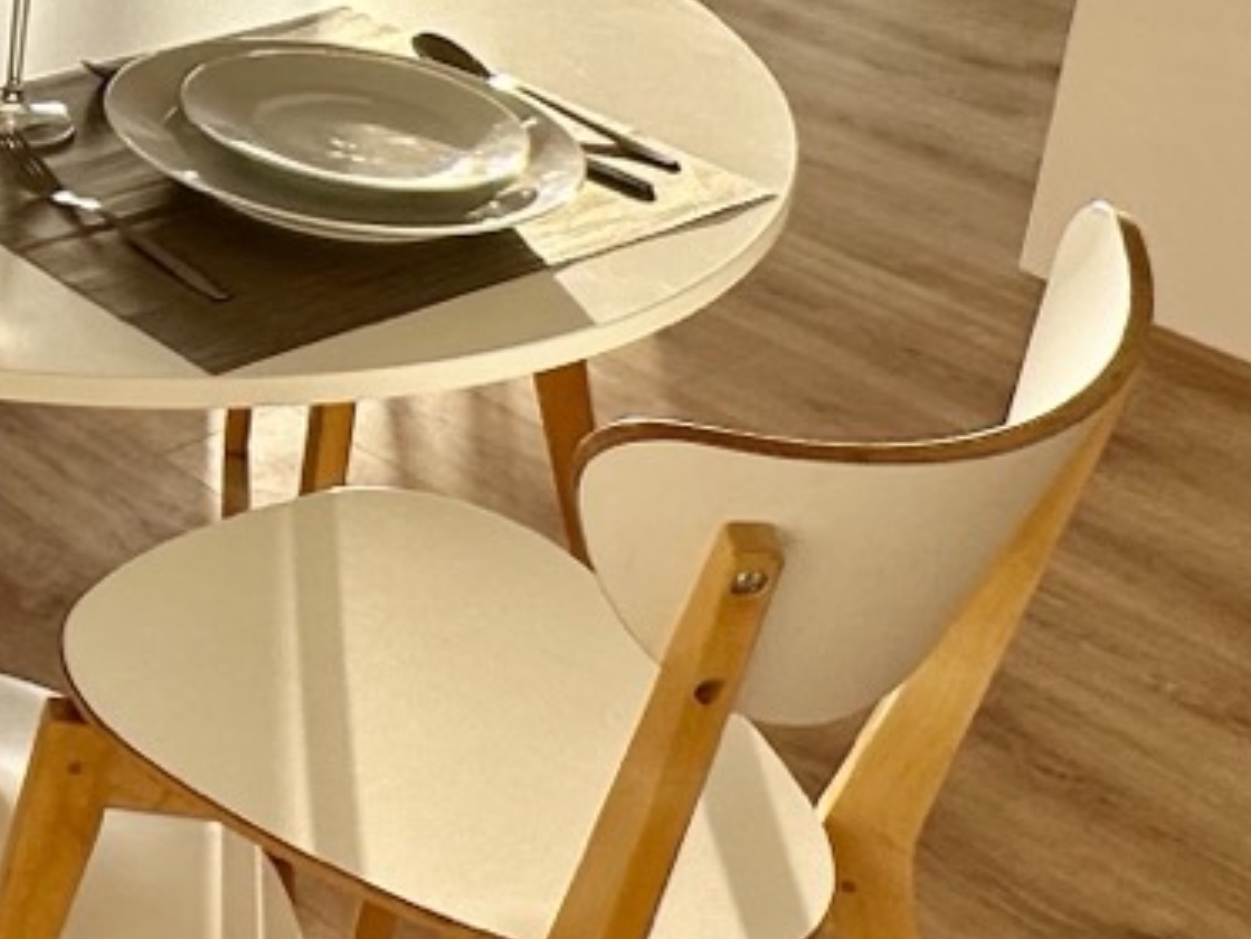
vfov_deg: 19.3
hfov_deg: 23.3
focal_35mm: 72
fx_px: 2603
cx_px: -453
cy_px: -178
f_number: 2.2
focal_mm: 2.22
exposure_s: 1/137
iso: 40
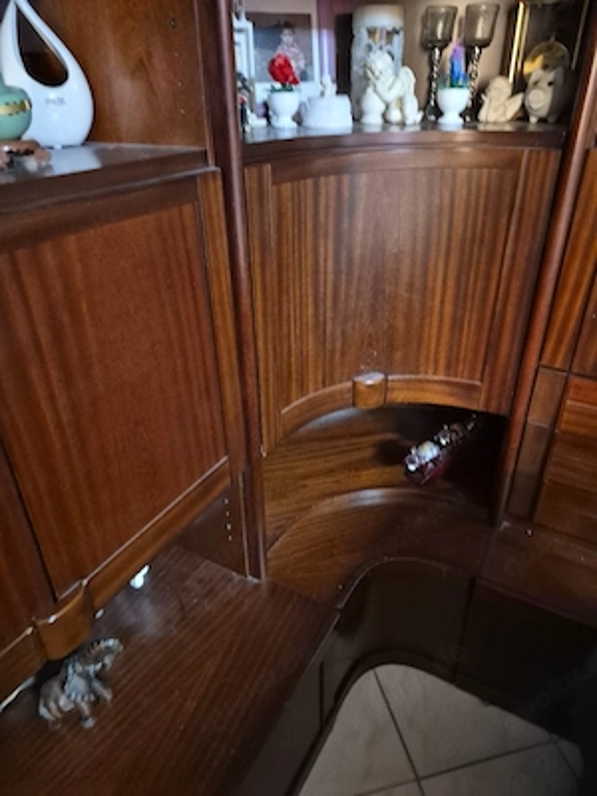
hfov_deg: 58.9
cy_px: 398
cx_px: 298
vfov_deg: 73.9
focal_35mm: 23
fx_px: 529
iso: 2000
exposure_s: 1/17
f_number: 1.8
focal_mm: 5.4
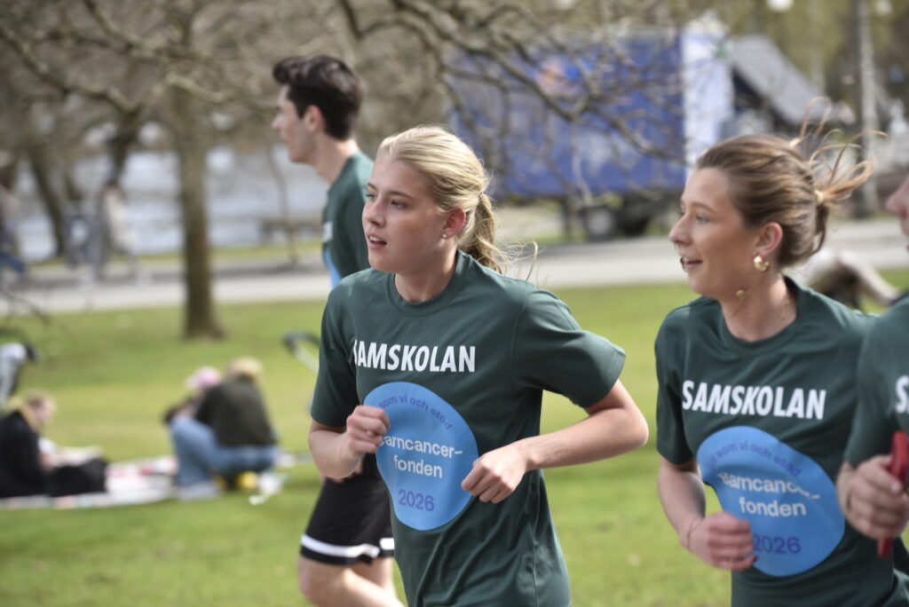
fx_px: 3284
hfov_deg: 15.8
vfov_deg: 10.6
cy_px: 304
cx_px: 454
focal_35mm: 130
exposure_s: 1/400
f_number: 4.5
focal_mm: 130
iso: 250
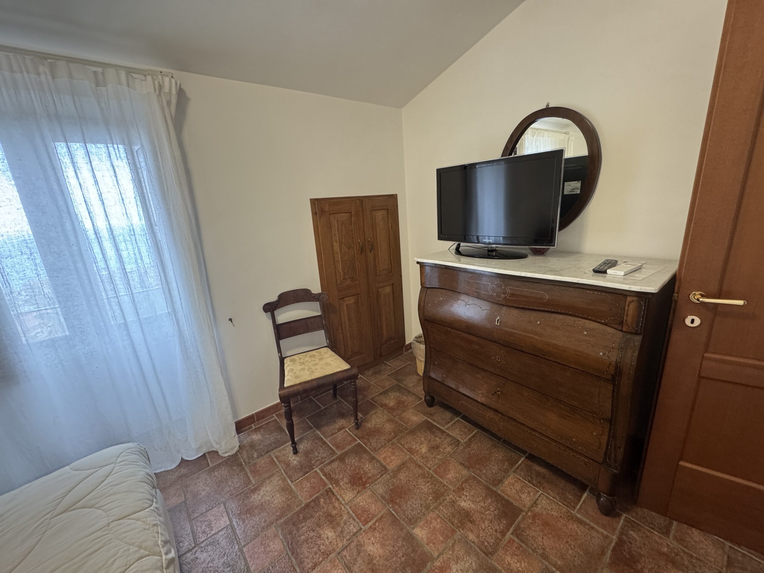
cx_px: 382
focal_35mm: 14
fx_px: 309
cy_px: 286
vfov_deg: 85.7
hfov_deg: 102.1
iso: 400
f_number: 2.2
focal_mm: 2.22
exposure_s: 1/50
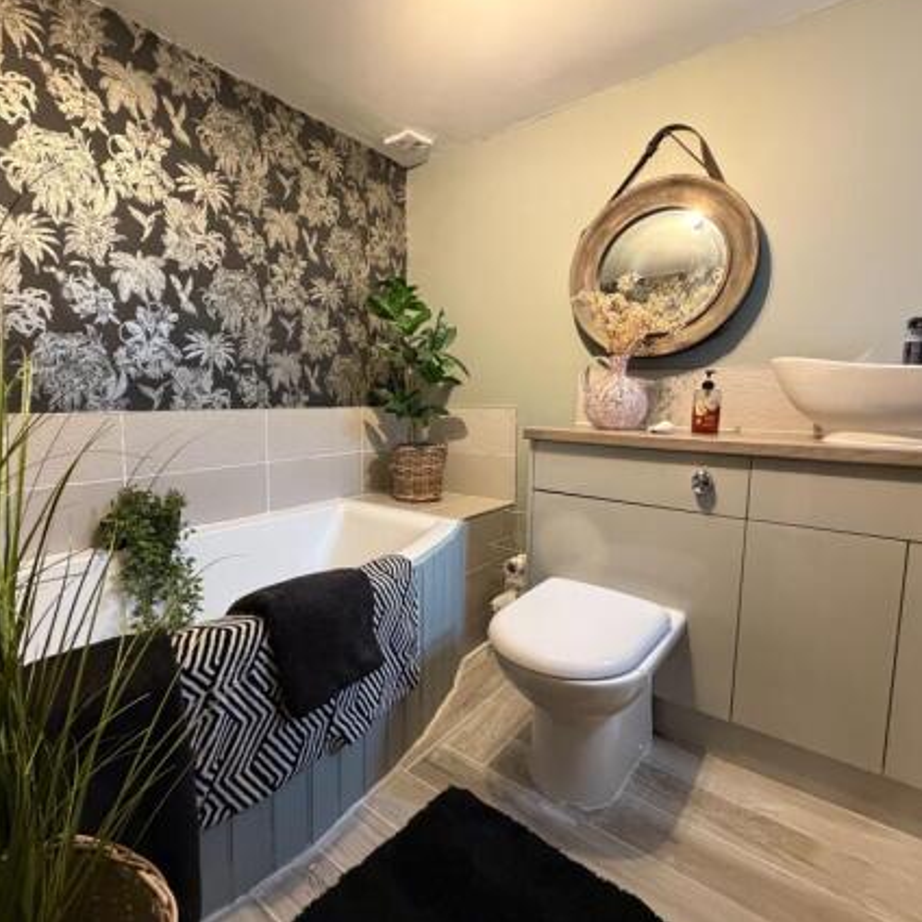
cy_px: 449
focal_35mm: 17
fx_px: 512
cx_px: 421
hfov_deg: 83.8
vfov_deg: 84.0
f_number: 2.2
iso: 640
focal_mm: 2.22
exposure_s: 1/50
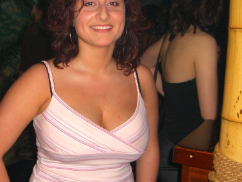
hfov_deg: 32.2
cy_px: 75
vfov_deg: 24.8
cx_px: 70
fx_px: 413
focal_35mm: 59
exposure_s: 1/60
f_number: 2.8
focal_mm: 7.9
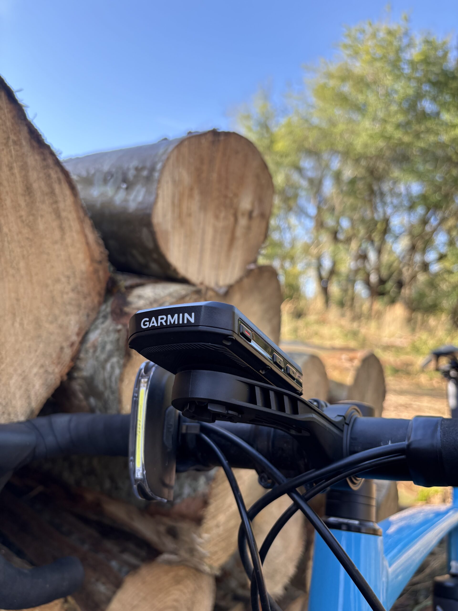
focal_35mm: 26
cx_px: 229
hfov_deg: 53.1
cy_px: 306
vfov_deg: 67.3
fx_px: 459
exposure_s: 1/242
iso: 80
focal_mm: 5.96
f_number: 1.6
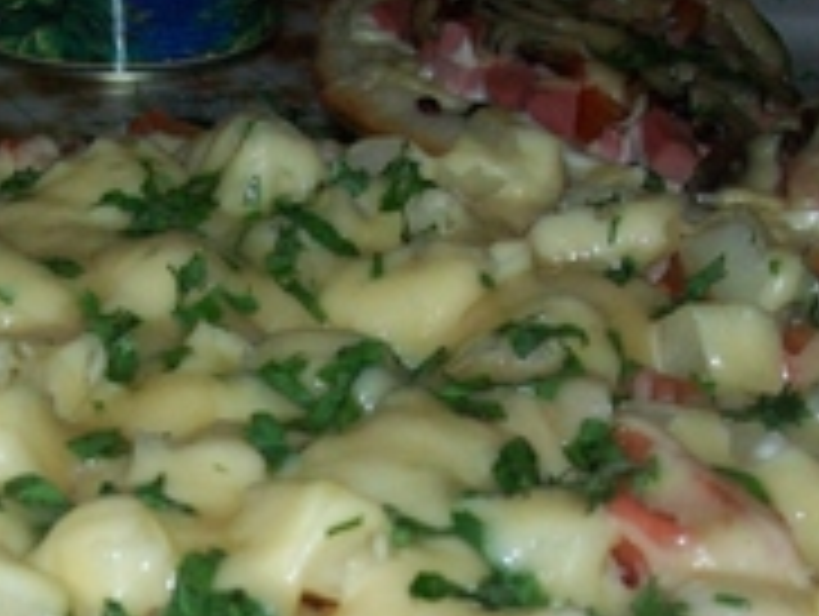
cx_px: 153
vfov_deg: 16.3
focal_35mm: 89
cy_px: 629
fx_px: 2108
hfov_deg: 21.7
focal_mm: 6
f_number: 2.7
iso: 160
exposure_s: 1/60
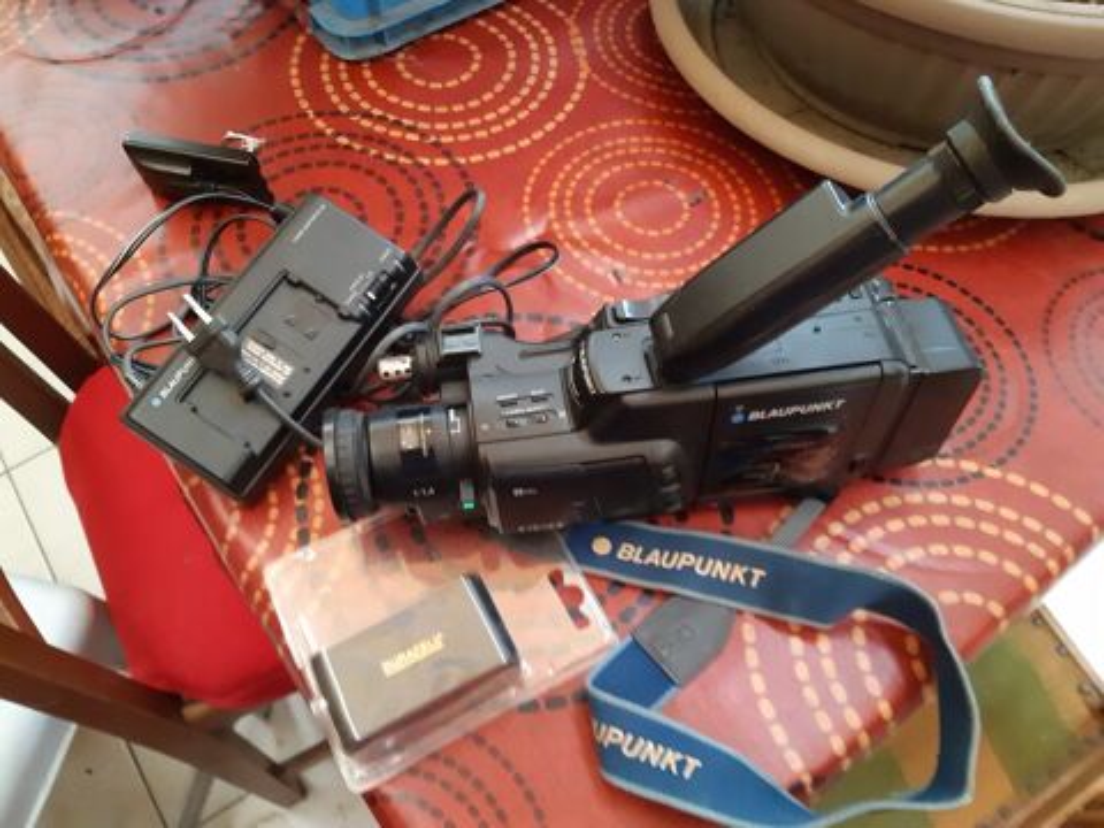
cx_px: 552
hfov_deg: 67.3
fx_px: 829
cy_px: 414
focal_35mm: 26
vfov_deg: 53.1
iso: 500
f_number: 1.7
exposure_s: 1/25
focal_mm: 3.92
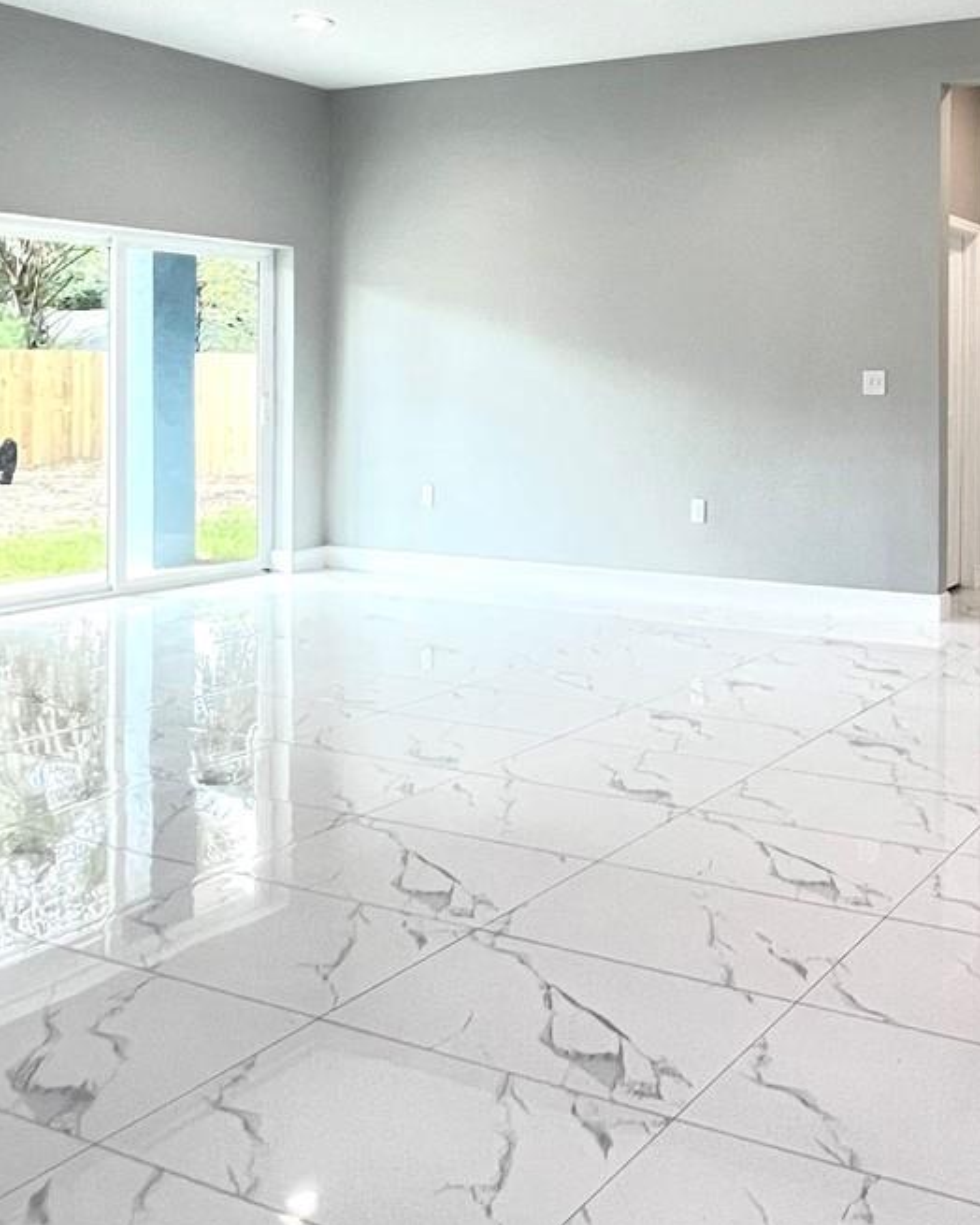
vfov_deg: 55.6
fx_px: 1124
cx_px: 973
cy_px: 382
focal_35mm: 31
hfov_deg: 41.3
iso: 250
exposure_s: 1/120
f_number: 1.8
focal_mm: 1.57
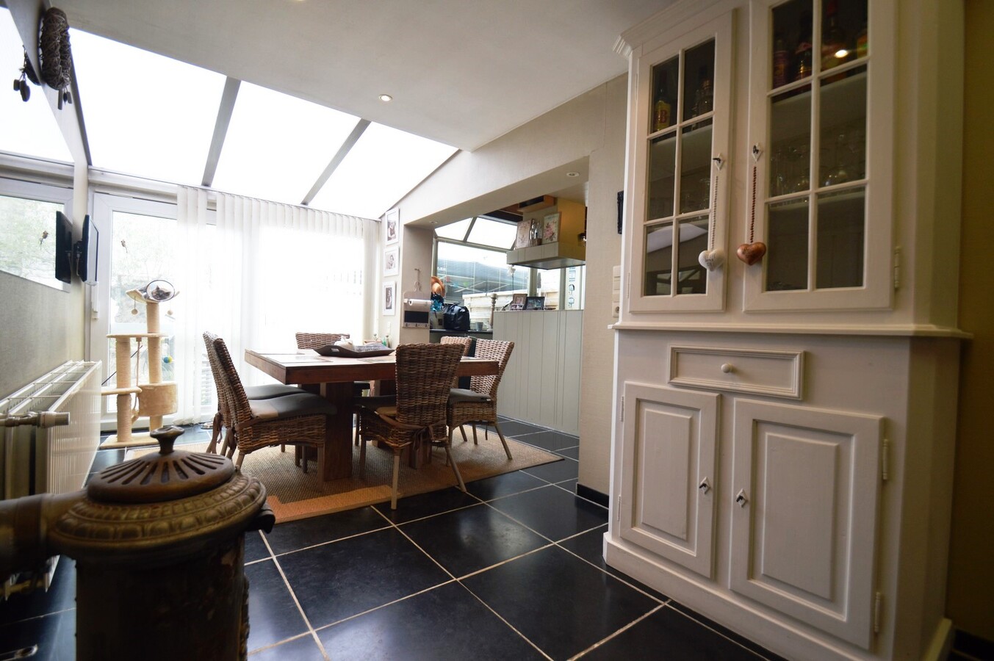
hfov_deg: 100.4
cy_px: 330
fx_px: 414
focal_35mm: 15
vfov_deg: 77.2
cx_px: 497
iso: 400
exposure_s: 1/80
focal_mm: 10
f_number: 4.5
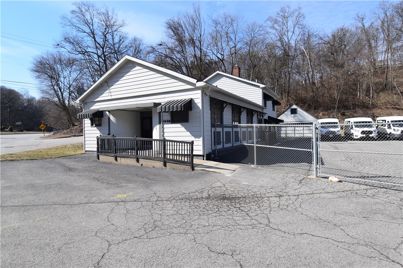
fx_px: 201
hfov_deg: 90.0
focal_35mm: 18
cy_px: 134
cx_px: 202
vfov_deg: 67.4
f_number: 9
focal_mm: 12
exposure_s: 1/320
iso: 200
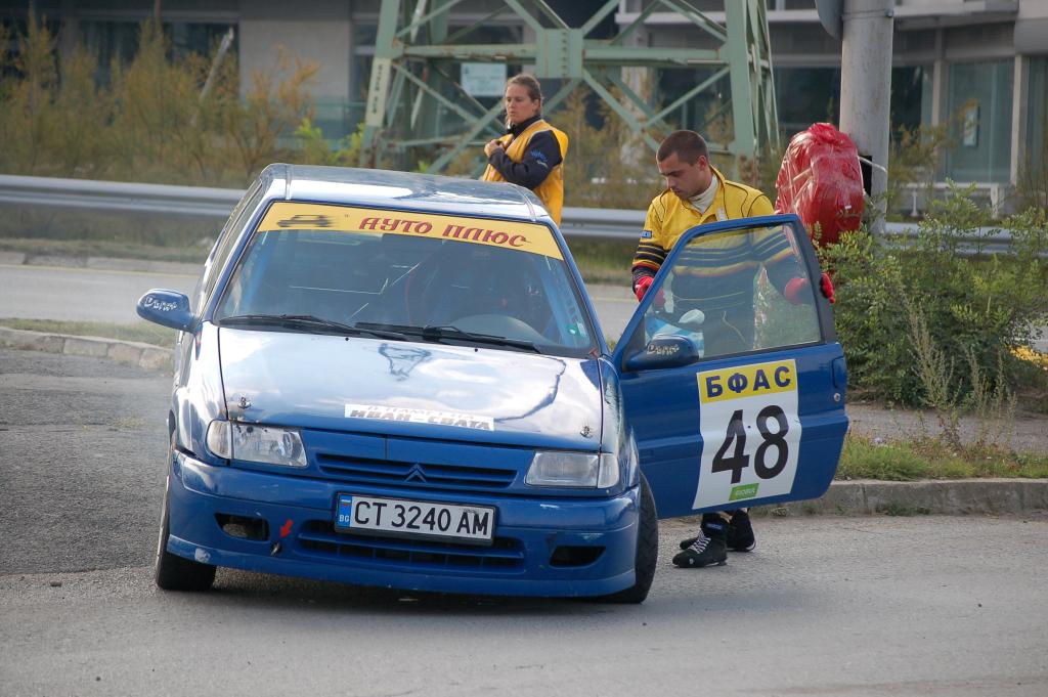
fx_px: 4450
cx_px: 524
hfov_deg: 13.4
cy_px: 348
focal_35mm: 153
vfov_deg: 9.0
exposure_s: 1/640
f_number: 4.8
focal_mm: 102
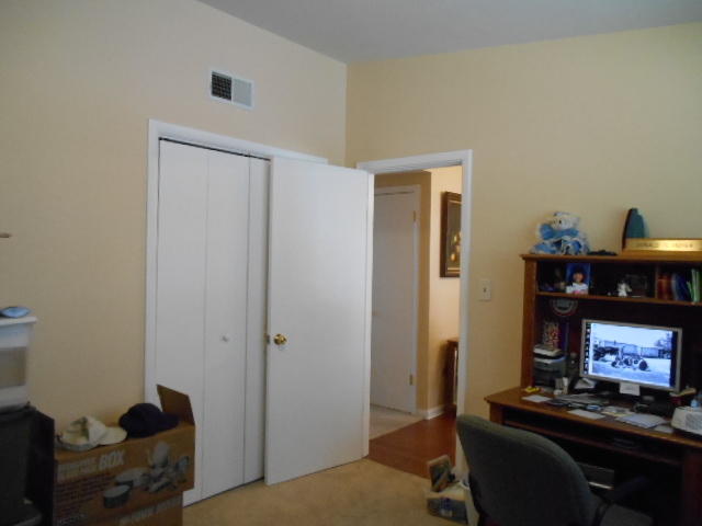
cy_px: 263
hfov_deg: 67.3
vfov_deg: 53.1
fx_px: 527
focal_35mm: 26
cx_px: 351
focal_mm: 4.7
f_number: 3.4
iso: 800
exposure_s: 1/50
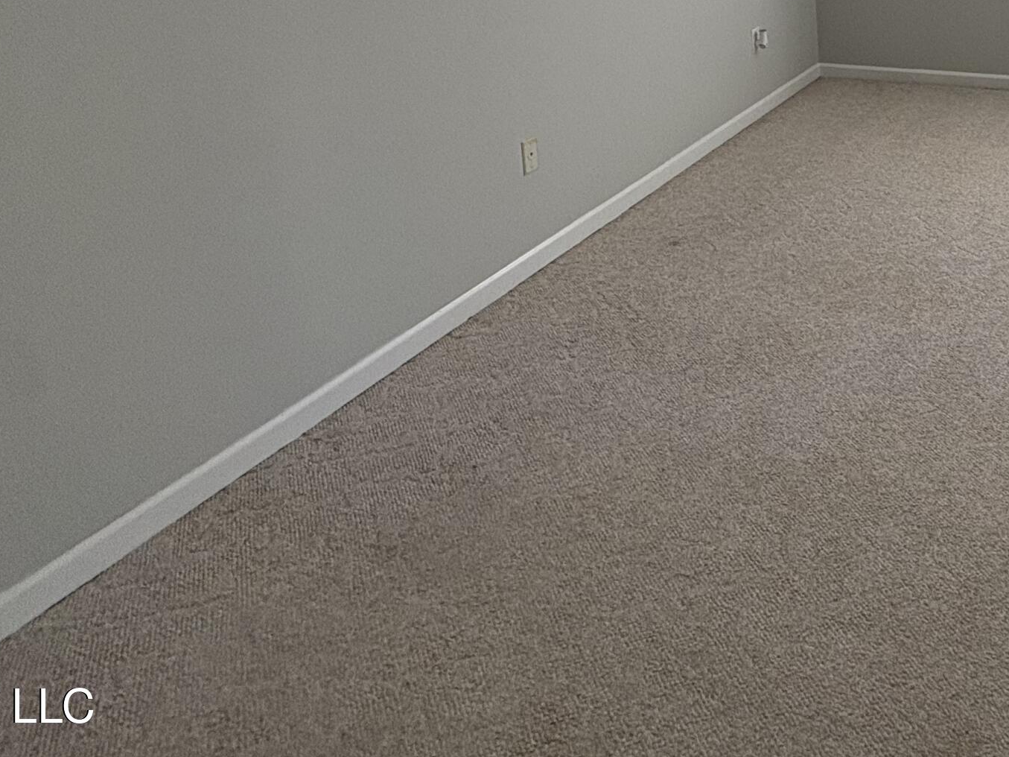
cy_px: -55
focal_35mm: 31
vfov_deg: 38.4
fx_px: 904
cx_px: 868
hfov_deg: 52.7
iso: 250
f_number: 2.2
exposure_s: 1/94
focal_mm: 2.22
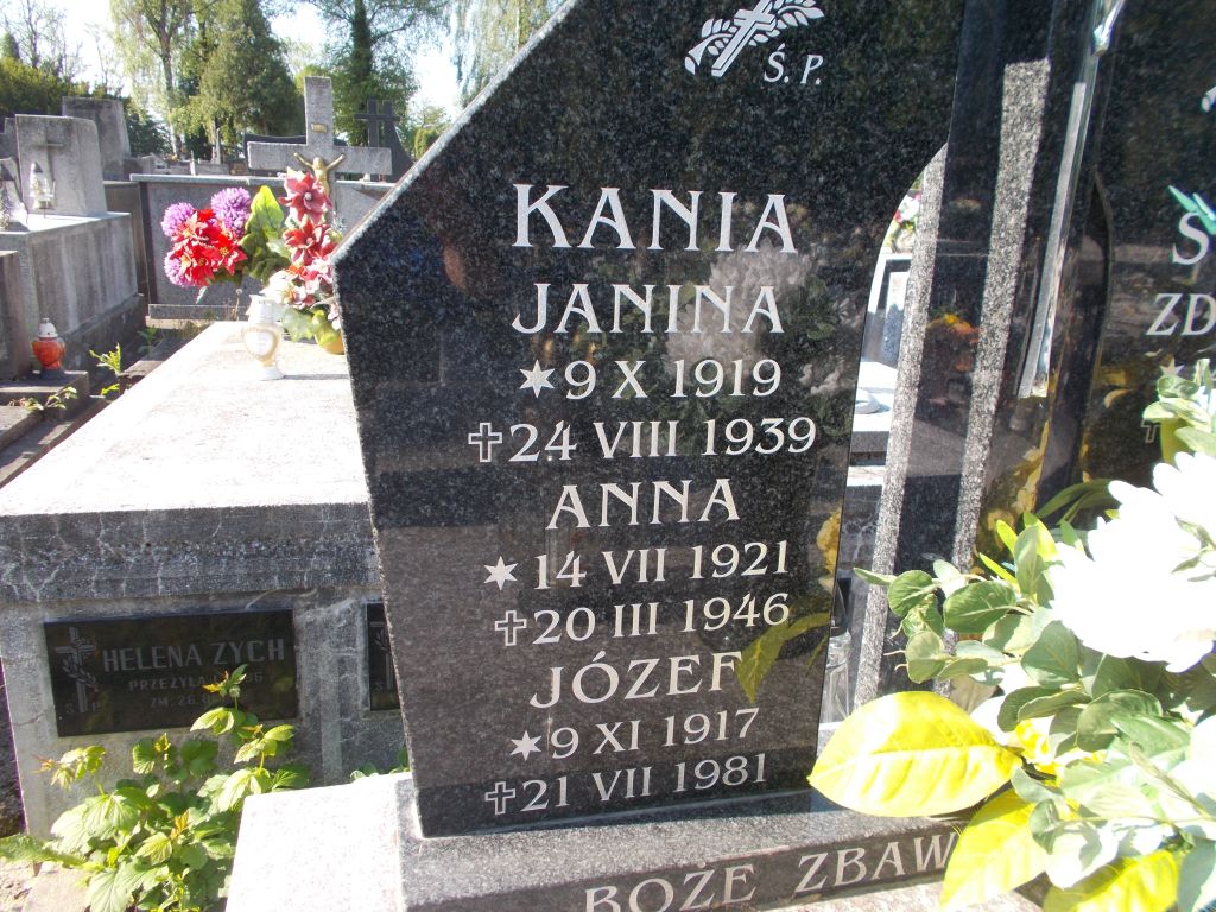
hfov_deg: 67.3
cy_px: 456
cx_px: 608
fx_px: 913
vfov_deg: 53.1
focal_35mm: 26
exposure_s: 1/200
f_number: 3.2
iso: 80
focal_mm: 4.6
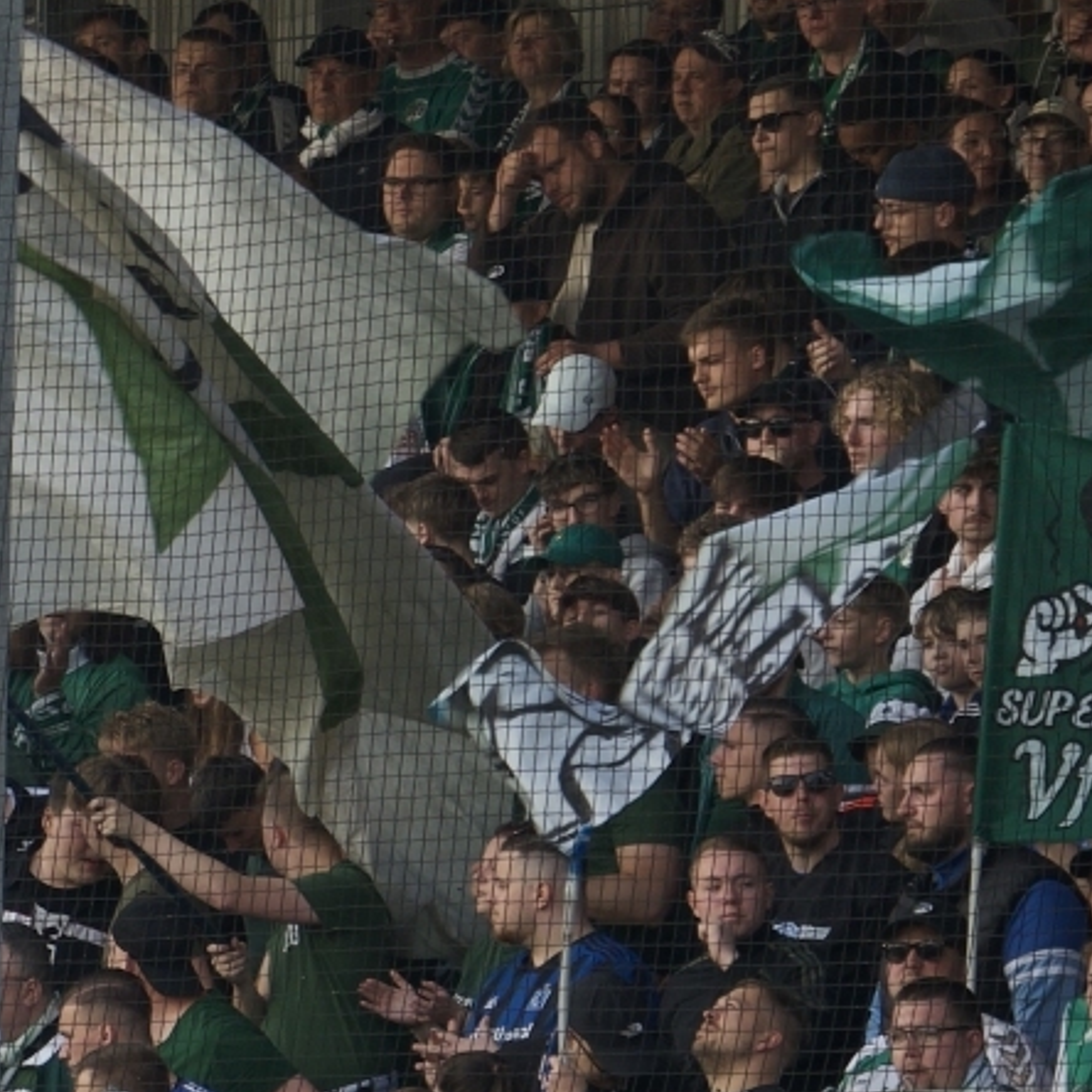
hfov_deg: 3.2
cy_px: 1035
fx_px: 19558
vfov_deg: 3.2
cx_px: -974
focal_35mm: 548
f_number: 5.6
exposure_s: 1/160
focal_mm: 106
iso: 200
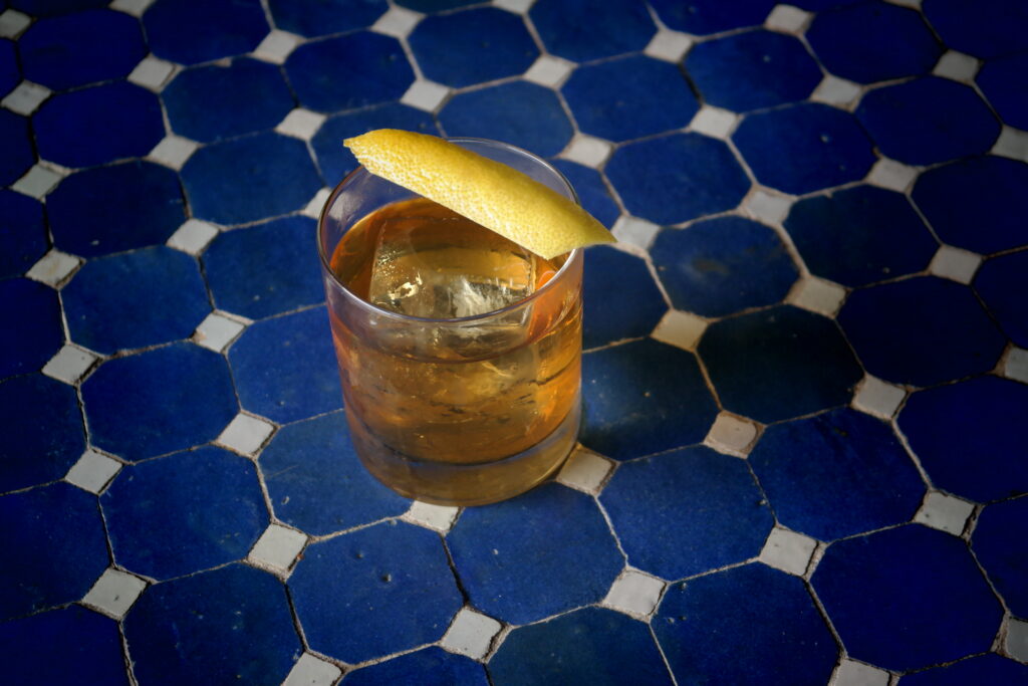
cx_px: 514
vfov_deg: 19.7
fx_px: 1970
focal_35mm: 69
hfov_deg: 29.2
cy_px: 343
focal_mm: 45
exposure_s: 1/80
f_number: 5
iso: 800
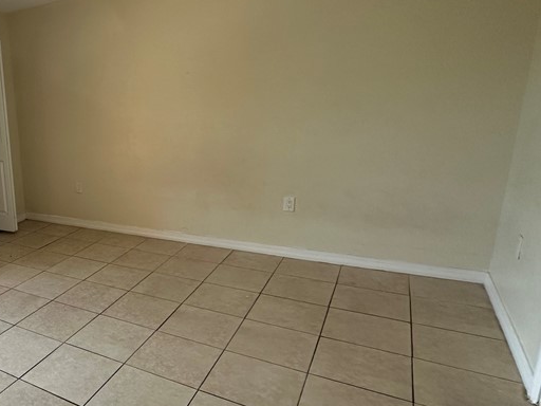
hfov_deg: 54.9
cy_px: 211
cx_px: 52
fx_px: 438
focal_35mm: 28
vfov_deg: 49.7
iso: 200
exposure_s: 1/99
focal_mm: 2.22
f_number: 2.2
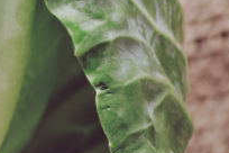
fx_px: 5025
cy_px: -113
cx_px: -401
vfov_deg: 1.7
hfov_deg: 2.6
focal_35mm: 790
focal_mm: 105
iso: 160
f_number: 9
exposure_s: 1/30
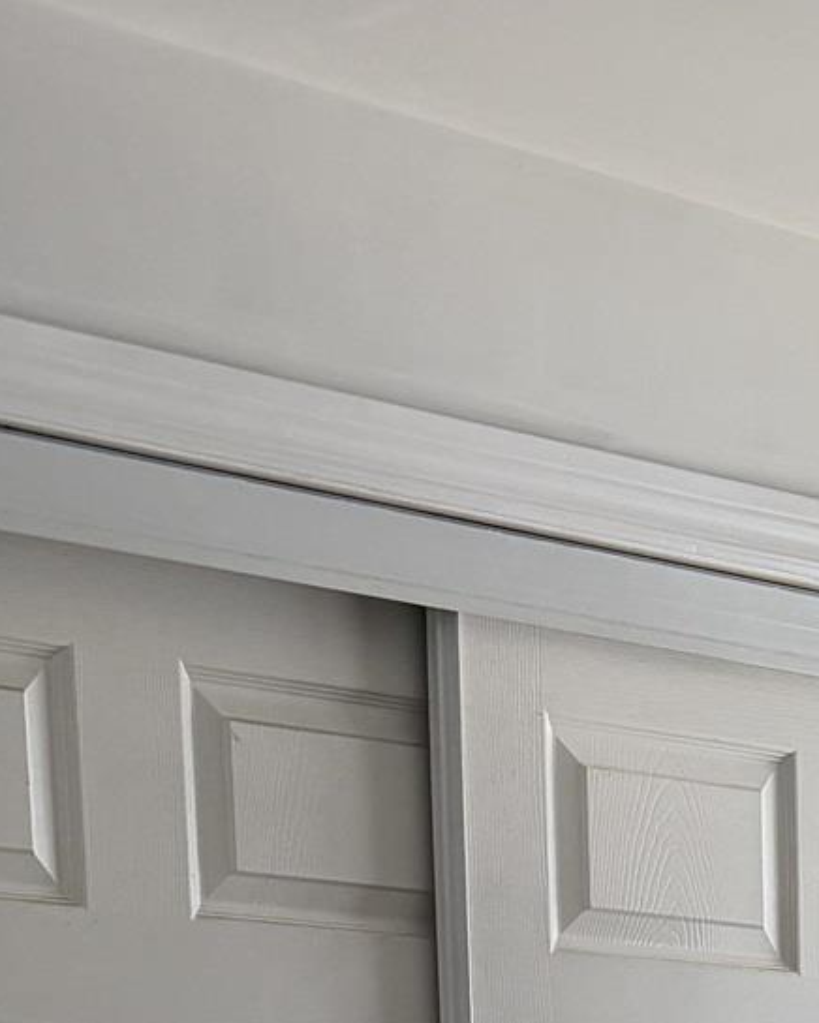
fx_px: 3000
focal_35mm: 99
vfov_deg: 16.0
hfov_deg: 14.7
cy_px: 1907
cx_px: 1135
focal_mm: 6.76
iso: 200
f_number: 1.78
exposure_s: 1/235
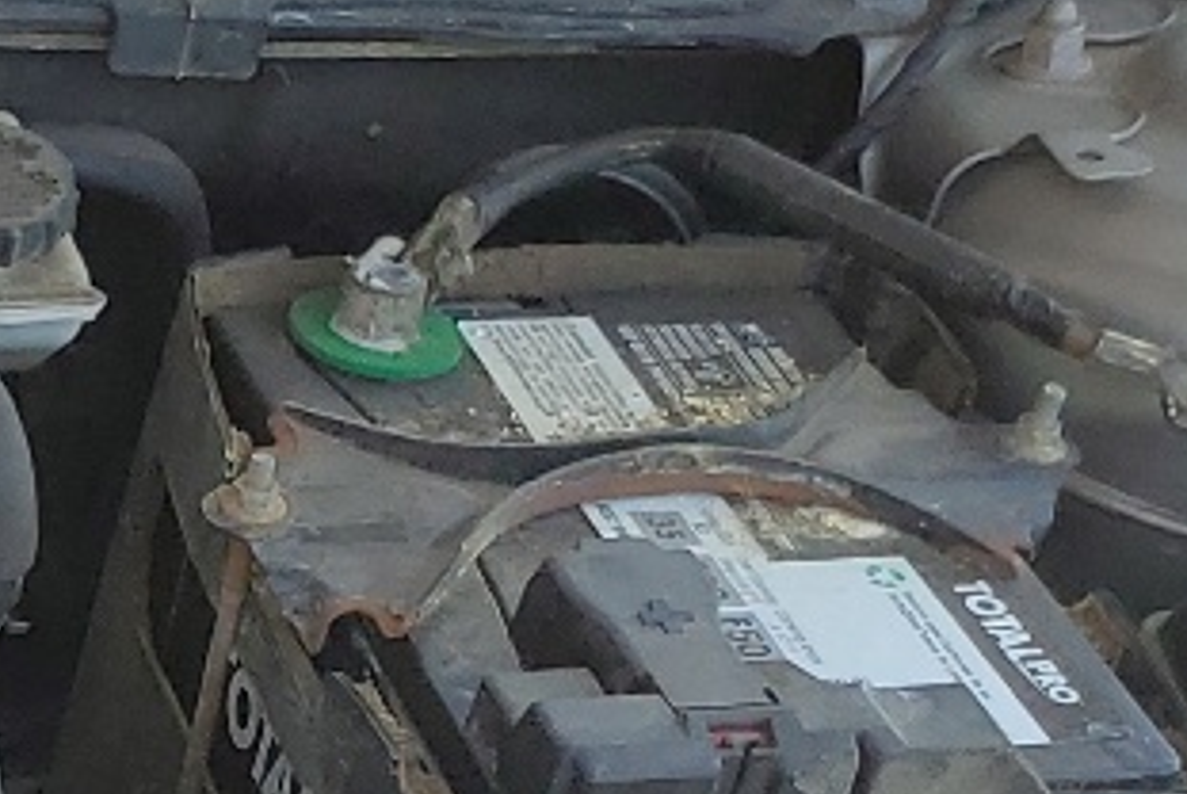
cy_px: 1649
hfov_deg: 12.6
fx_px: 4587
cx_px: -1313
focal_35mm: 139
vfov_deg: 9.2
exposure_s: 1/769
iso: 50
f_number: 1.5
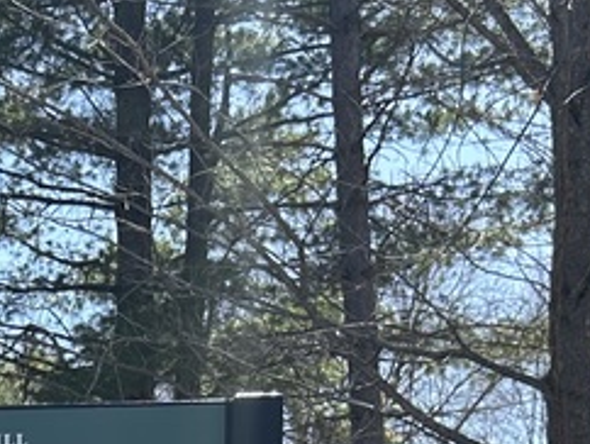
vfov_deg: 12.1
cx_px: -161
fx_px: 1877
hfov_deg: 16.9
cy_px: 876
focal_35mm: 110
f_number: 1.5
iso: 50
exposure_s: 1/1147
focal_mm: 5.7
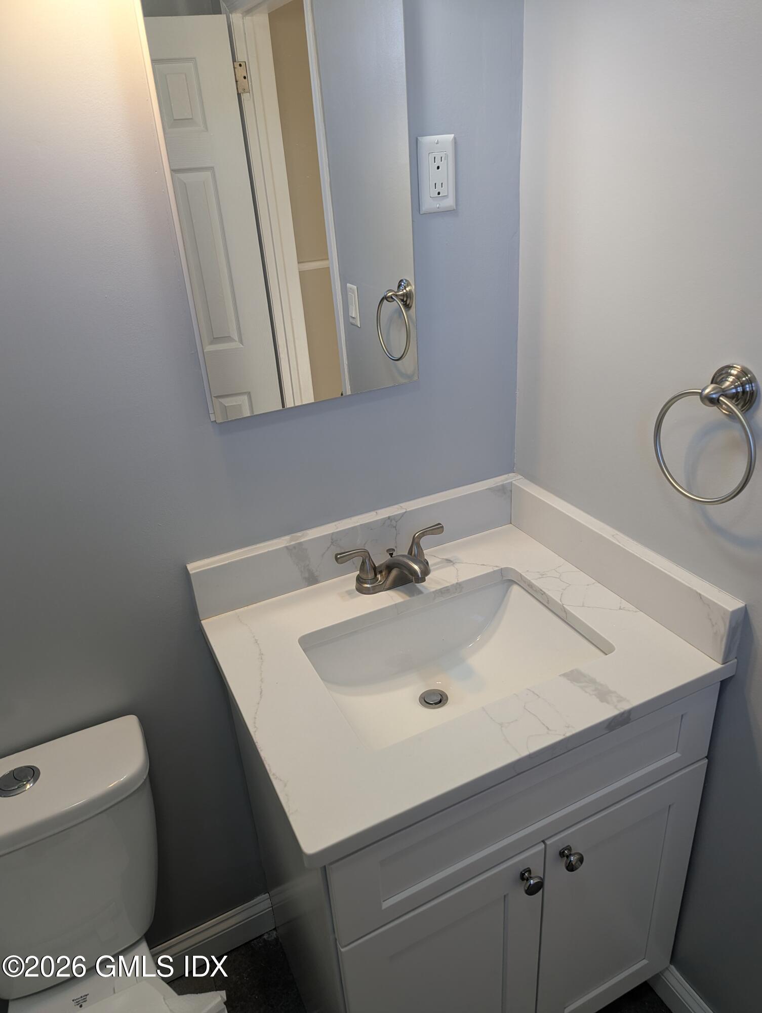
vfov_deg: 71.5
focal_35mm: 24
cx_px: 381
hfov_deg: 56.9
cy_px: 506
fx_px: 703
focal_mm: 6.81
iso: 113
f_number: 1.85
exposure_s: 1/120
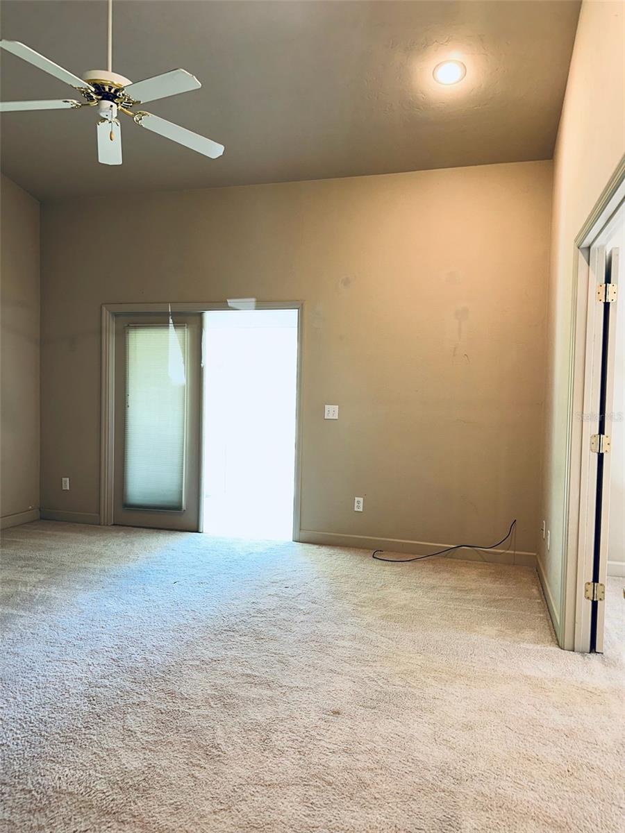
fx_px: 578
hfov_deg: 56.8
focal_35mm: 24
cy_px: 416
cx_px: 312
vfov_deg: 71.6
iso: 80
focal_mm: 6.86
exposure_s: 1/30
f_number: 1.78
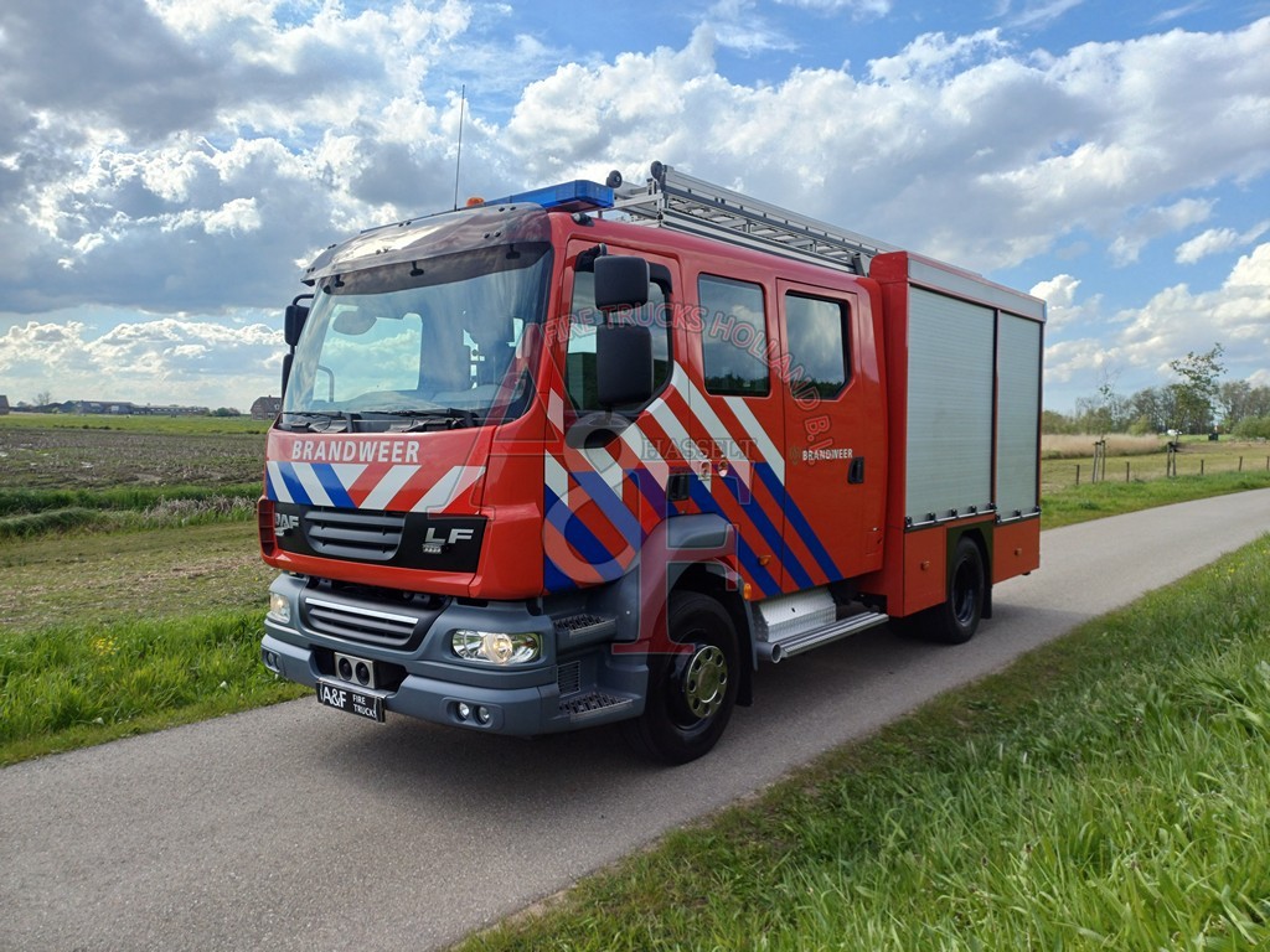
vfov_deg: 54.9
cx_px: 635
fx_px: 917
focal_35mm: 25
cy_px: 476
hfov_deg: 69.4
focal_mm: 4.65
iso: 50
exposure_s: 1/1189
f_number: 1.8
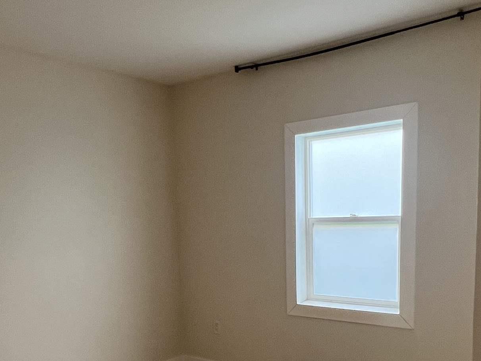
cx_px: 229
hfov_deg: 55.3
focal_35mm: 33
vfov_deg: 41.6
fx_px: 459
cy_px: 272
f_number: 1.8
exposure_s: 1/99
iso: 125
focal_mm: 1.57
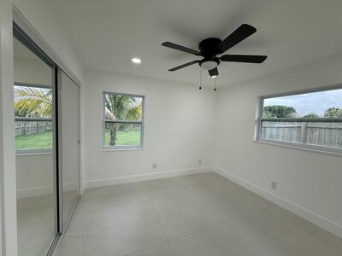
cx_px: 171
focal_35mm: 14
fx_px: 138
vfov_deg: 85.7
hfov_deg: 102.1
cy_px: 128
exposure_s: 1/99
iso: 50
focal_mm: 2.22
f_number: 2.2
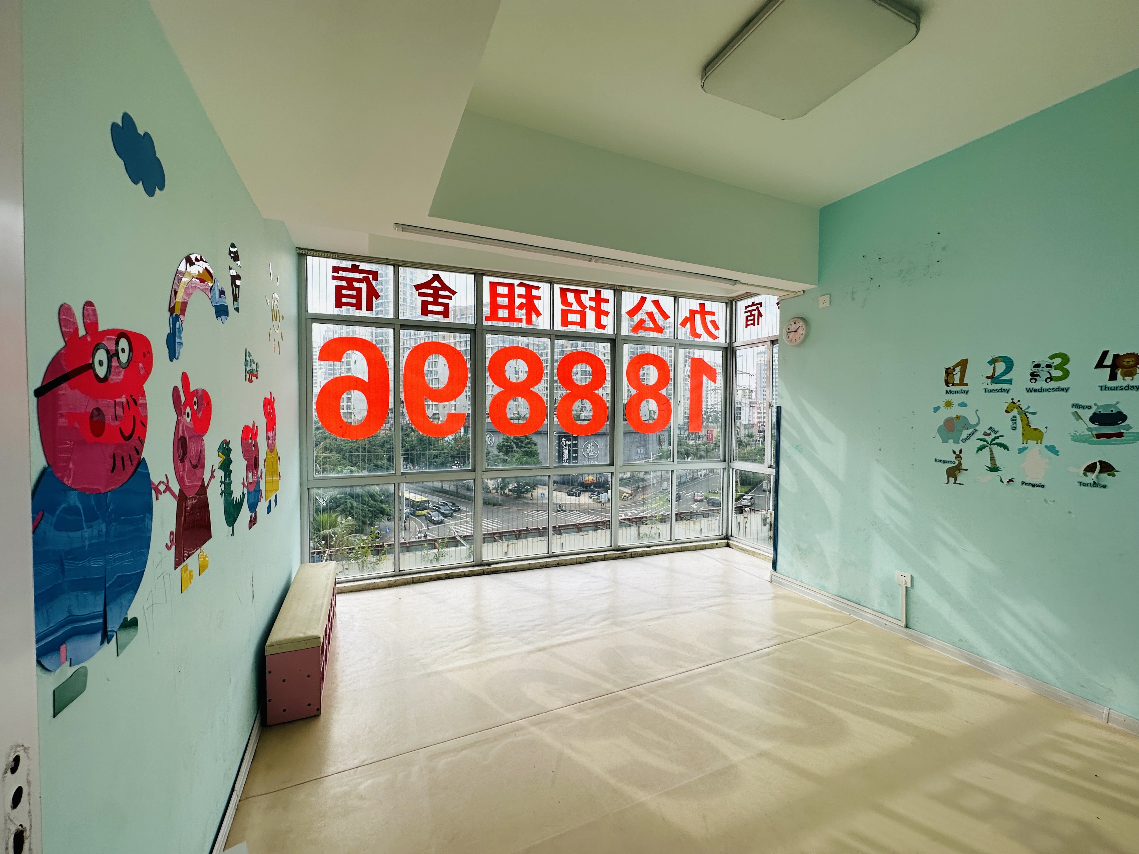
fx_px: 461
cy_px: 427
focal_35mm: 14
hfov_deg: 102.1
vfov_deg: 85.7
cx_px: 570
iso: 40
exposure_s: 1/1052
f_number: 2.2
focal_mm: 2.22
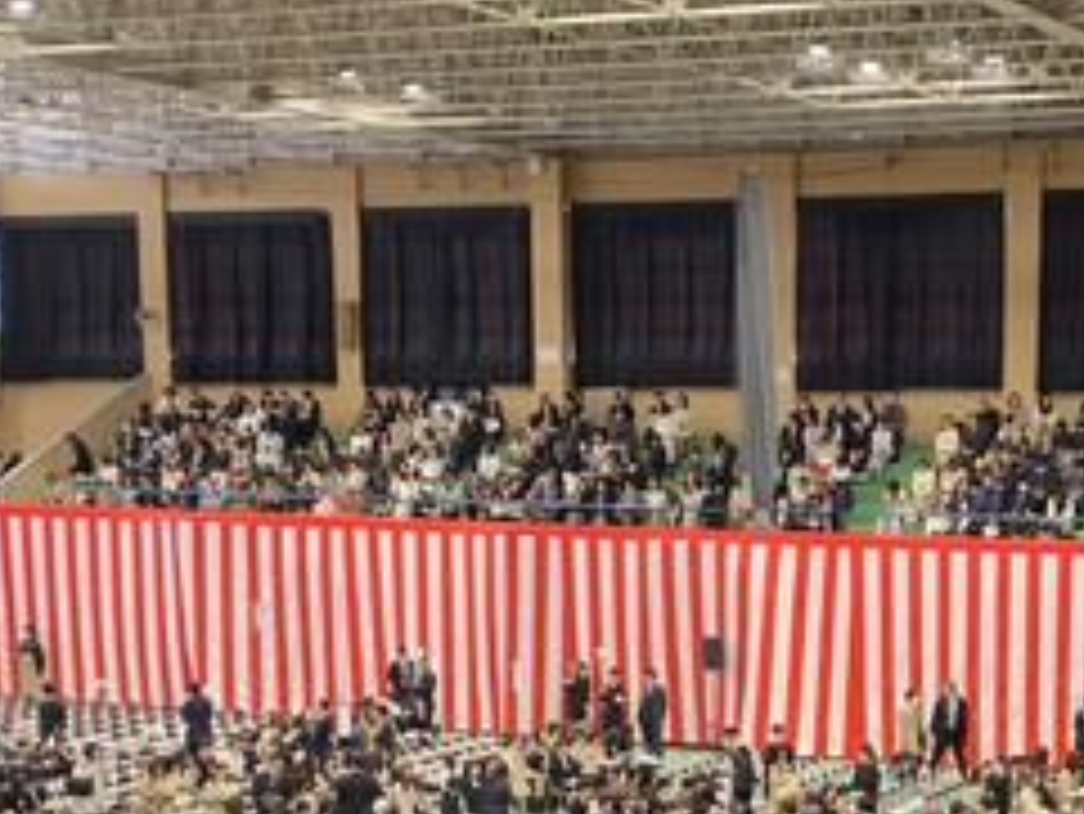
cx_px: 976
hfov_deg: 27.2
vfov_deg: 20.1
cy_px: 967
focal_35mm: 69
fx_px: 2162
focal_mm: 4.25
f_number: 1.8
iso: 250
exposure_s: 1/60
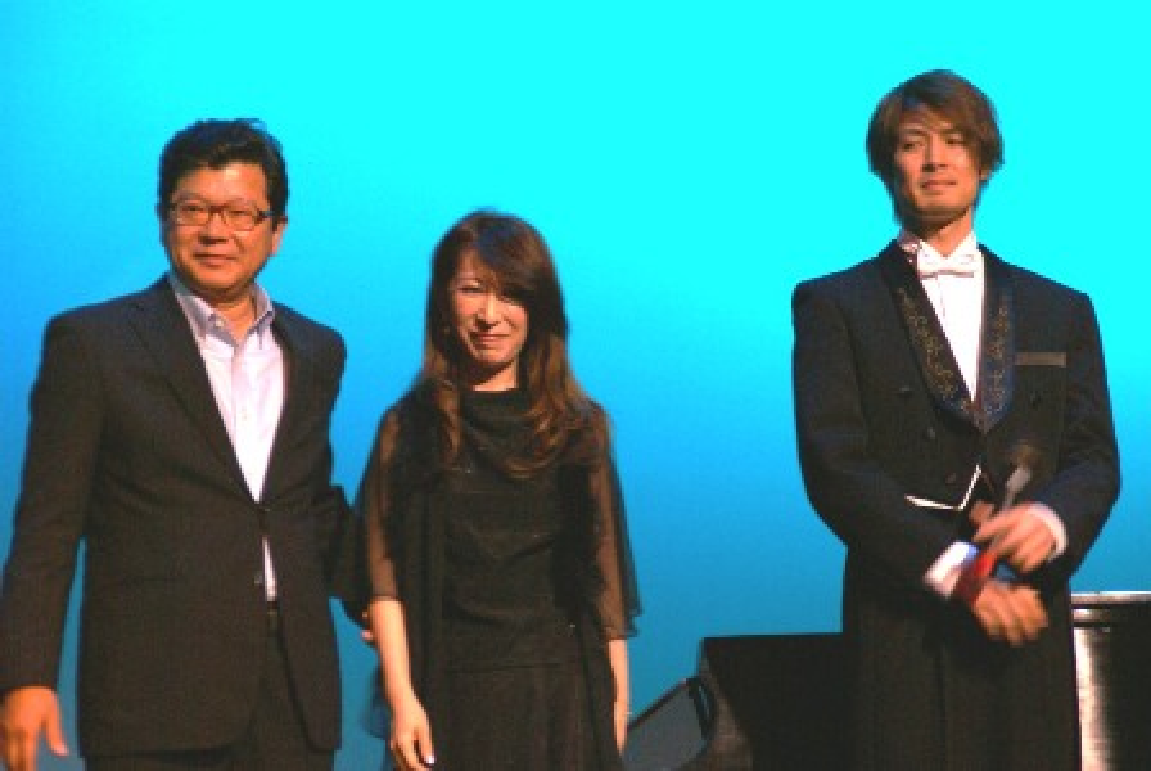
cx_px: 576
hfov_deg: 11.4
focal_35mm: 180
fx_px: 5762
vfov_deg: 7.7
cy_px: 386
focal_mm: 120
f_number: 6.3
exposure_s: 1/15
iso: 400
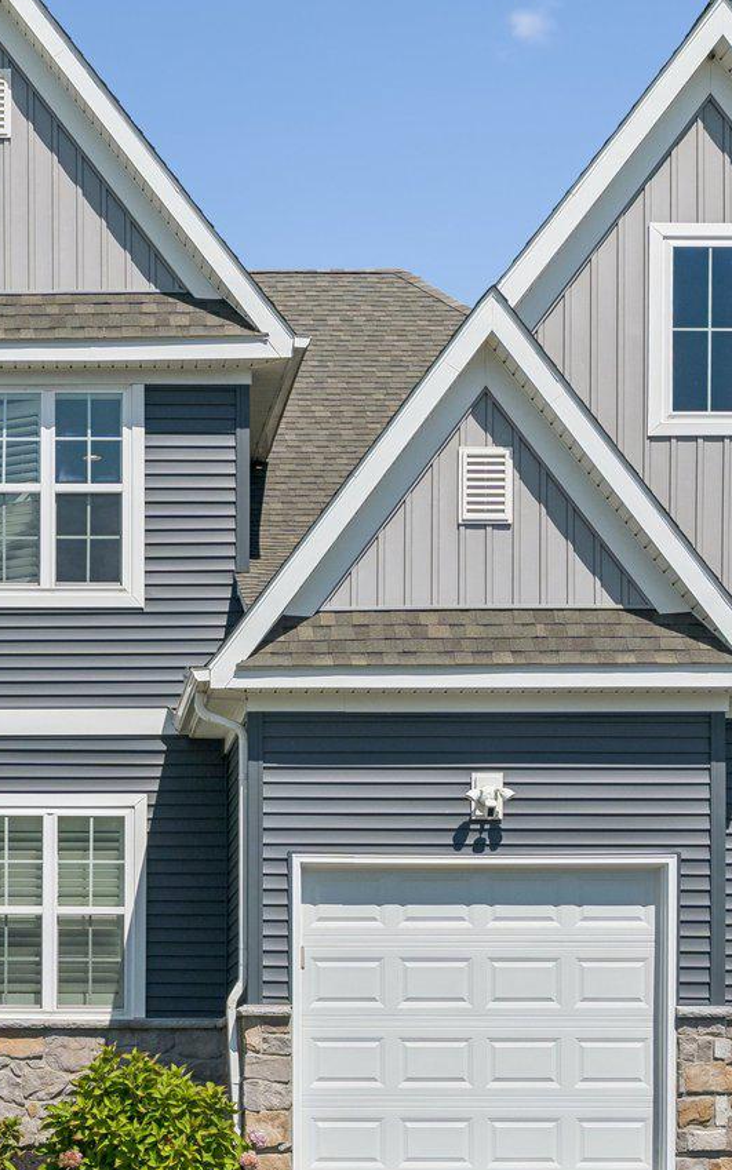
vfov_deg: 24.1
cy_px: 610
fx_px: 2744
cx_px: -15
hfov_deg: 14.9
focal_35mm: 86
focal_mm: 35
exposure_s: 1/1000
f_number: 8
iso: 200
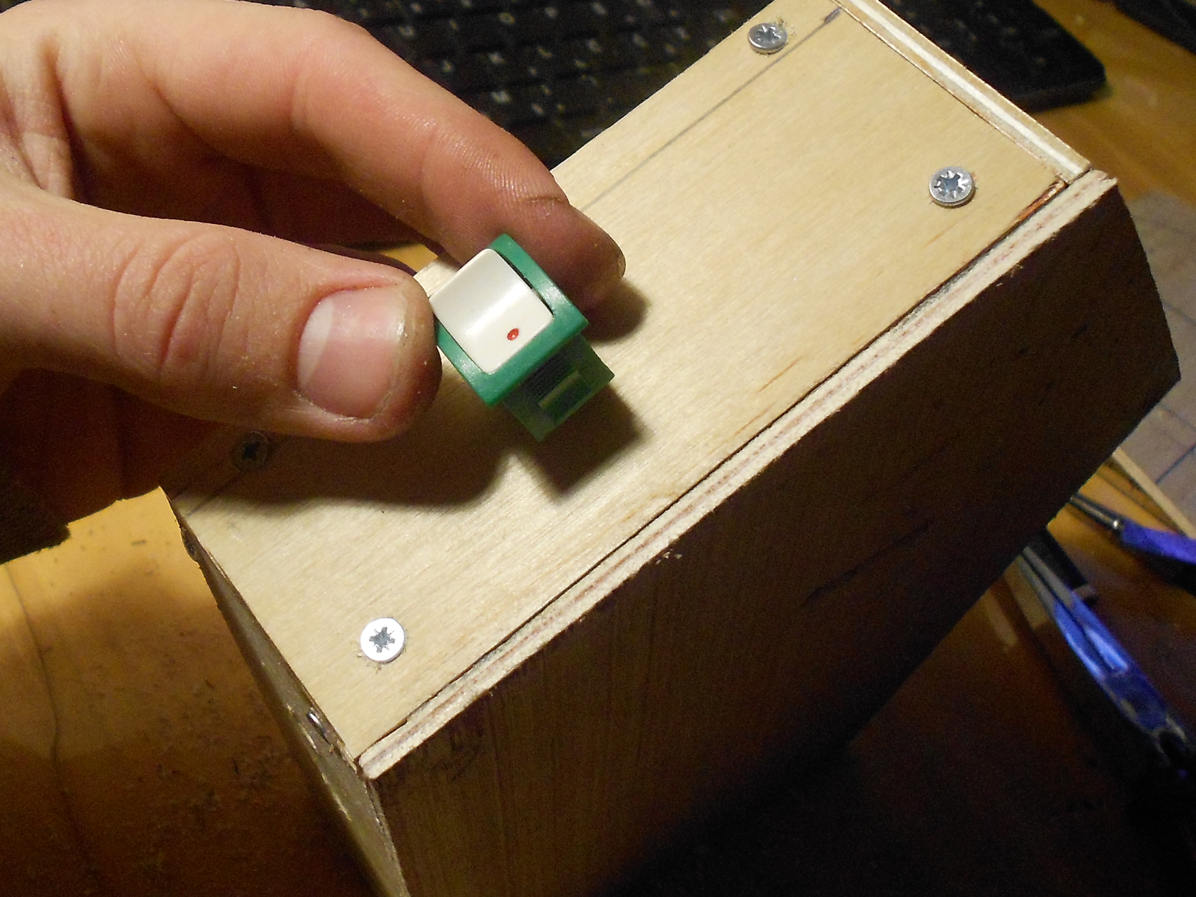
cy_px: 433
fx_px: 1313
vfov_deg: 37.7
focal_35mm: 38
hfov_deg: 48.9
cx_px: 558
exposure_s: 1/25
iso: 400
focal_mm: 4.6
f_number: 3.2
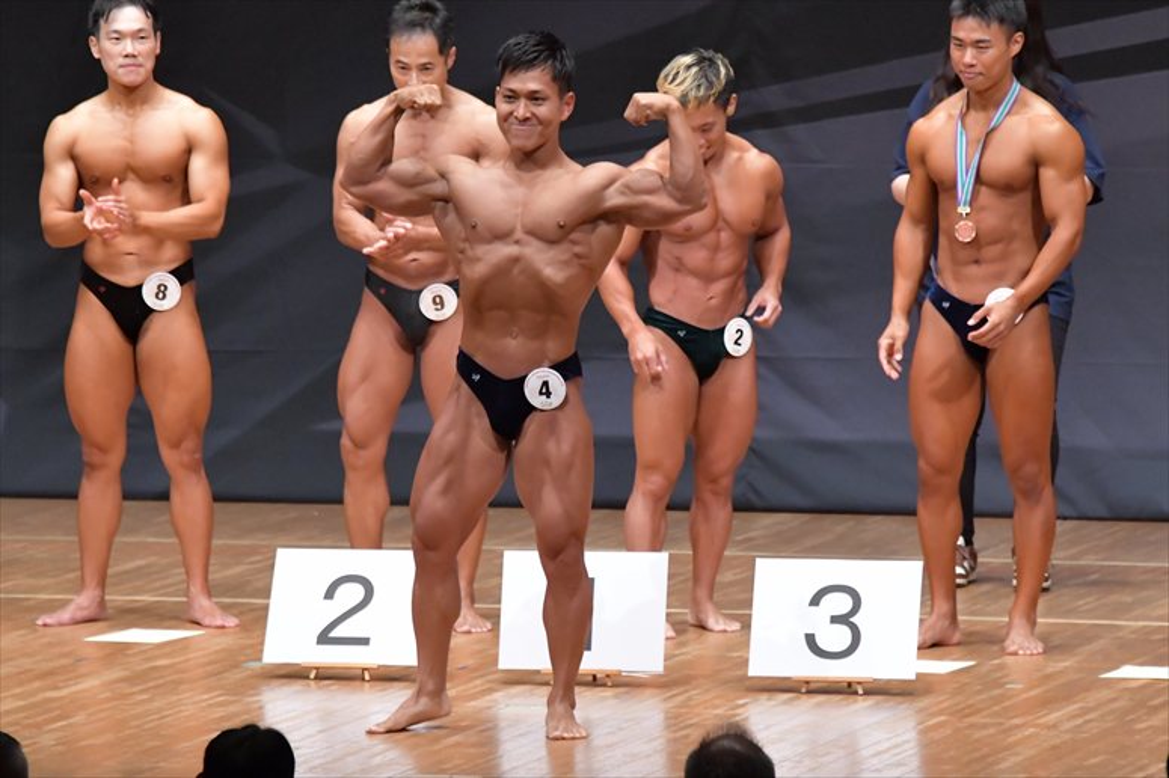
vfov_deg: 4.8
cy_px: 389
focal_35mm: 285
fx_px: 9250
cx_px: 584
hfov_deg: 7.2
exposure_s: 1/400
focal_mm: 190
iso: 8000
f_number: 5.6
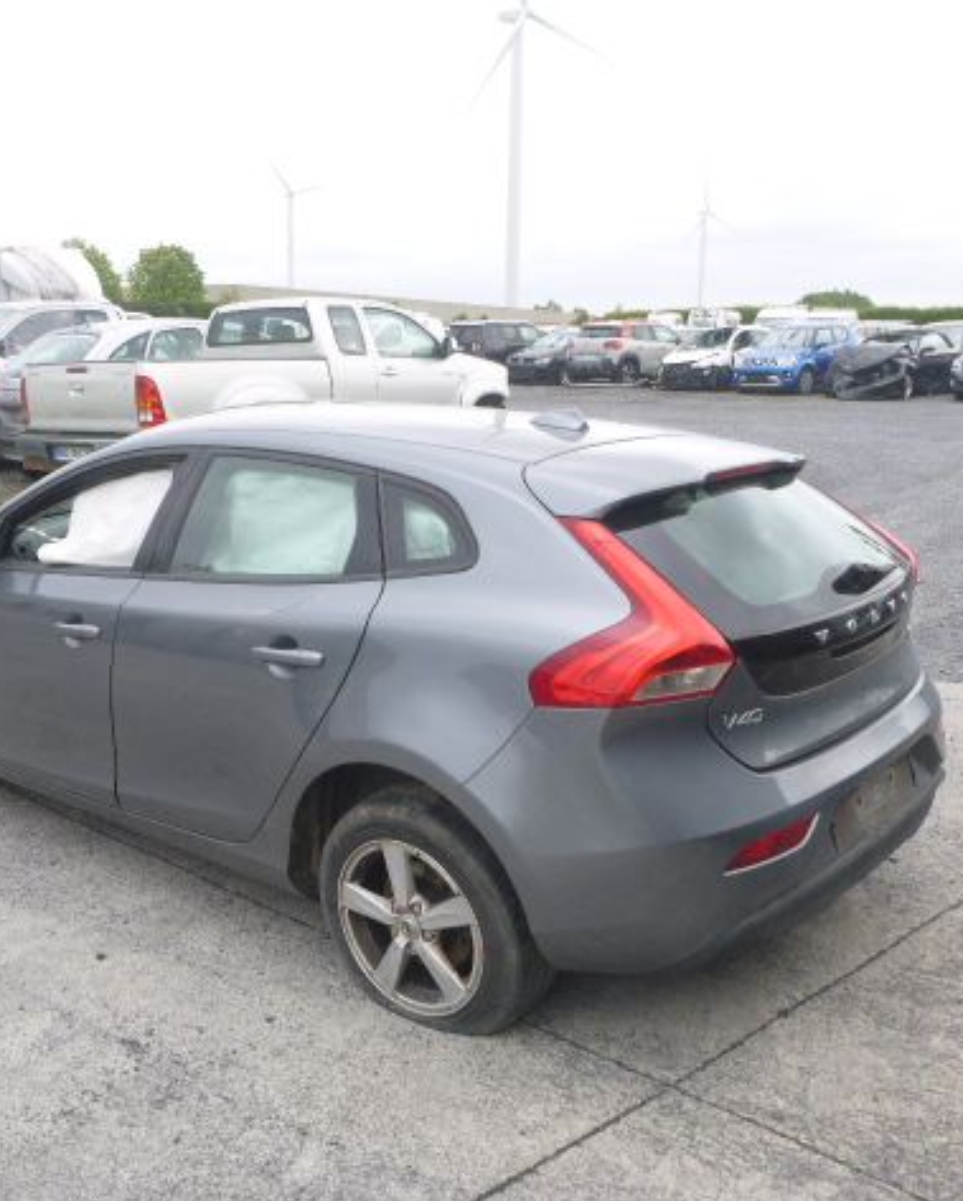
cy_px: 604
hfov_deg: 44.4
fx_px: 1175
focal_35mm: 33
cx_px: 391
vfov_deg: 54.2
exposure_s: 1/125
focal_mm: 4.5
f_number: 3.9
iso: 100
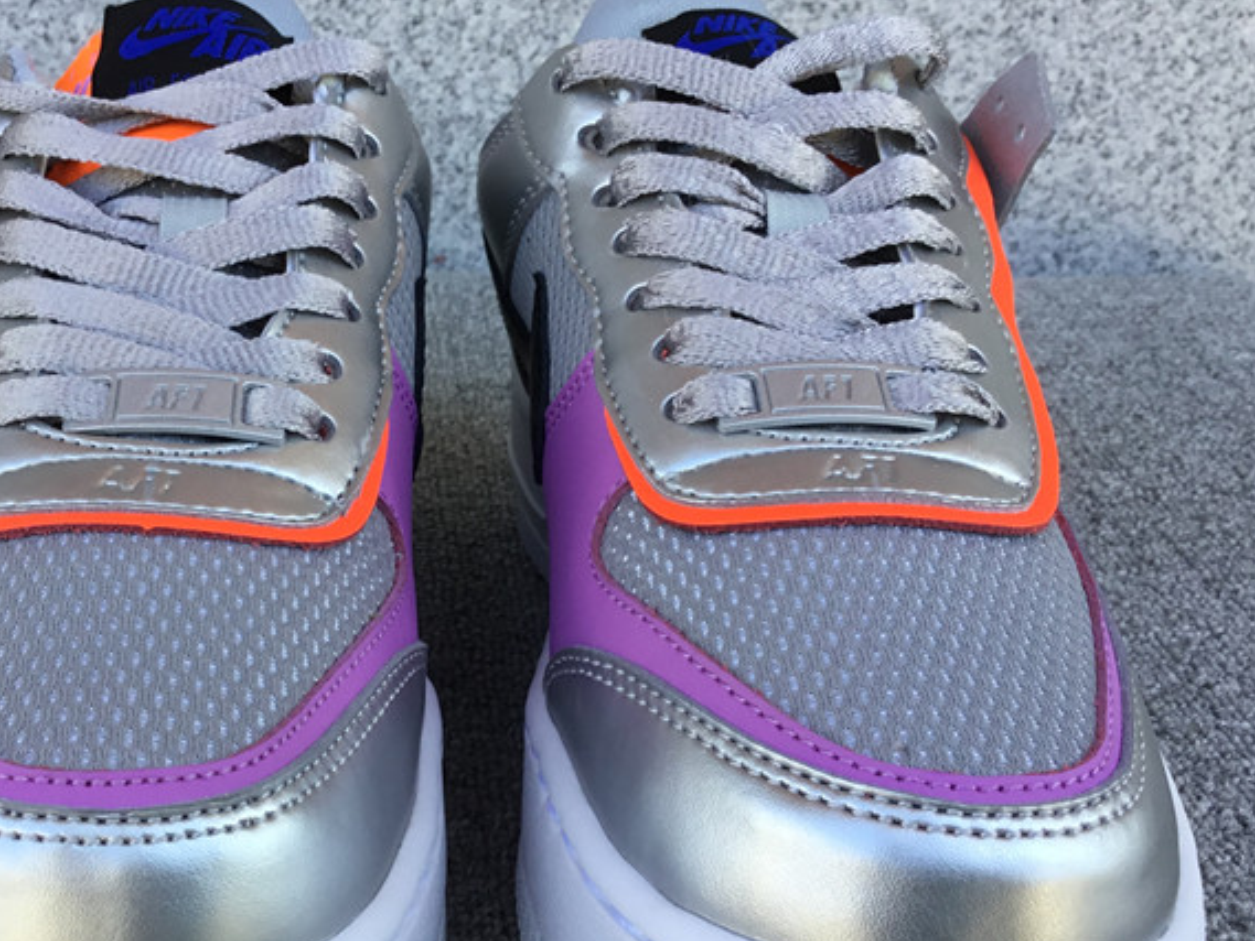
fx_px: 1777
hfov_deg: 38.6
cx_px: 459
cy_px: 567
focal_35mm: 49
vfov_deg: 29.6
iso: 25
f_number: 2.4
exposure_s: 1/126
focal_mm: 3.3
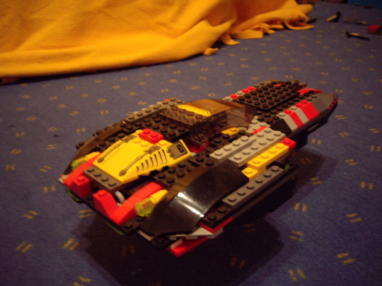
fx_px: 419
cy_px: 143
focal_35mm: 38
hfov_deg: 49.0
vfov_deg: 37.7
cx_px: 191
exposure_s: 1/4
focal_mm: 6.2
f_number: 2.7
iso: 200
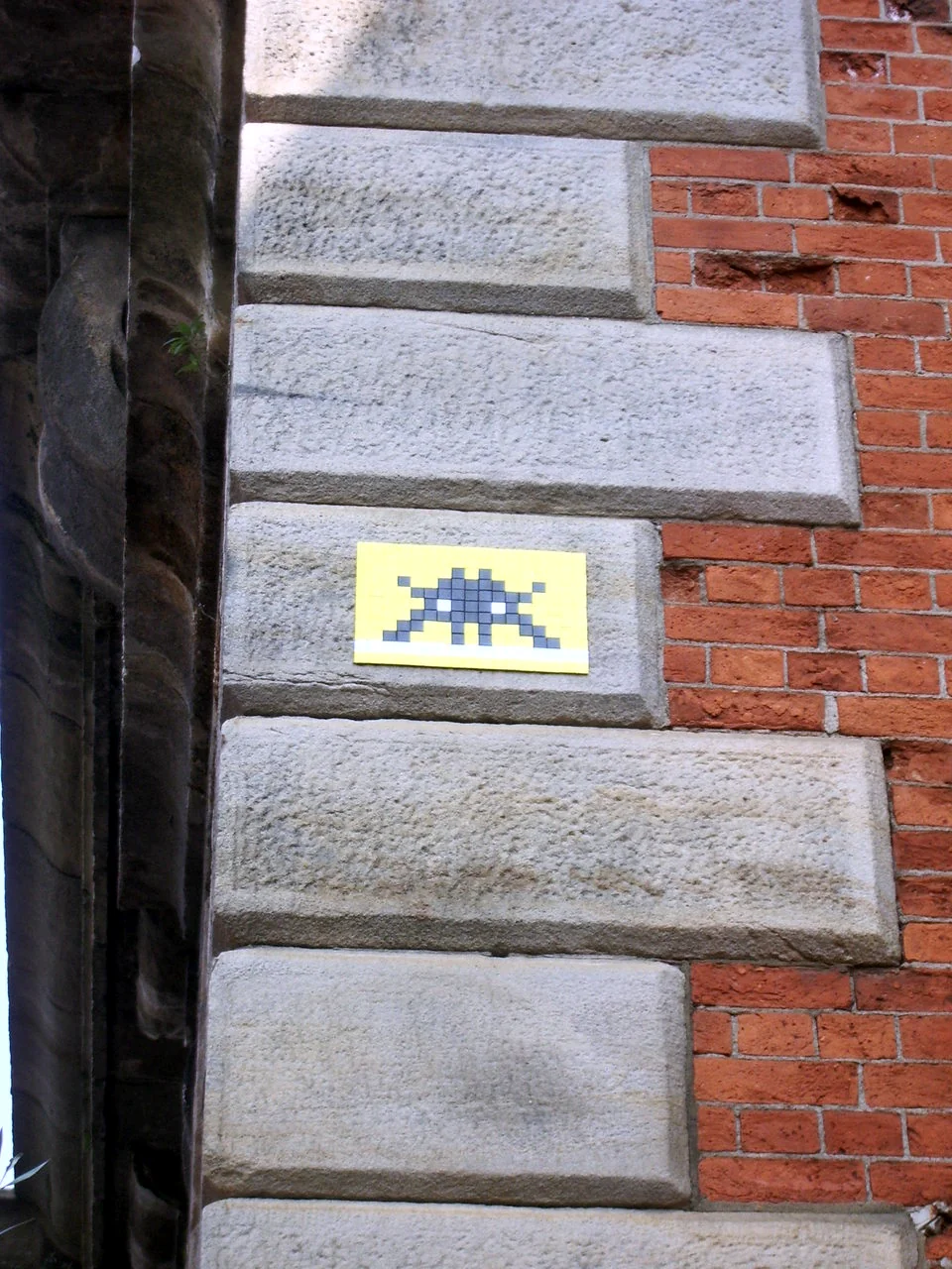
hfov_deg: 13.8
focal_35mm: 107
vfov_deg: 18.4
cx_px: 476
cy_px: 634
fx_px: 3924
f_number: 4.8
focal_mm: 17.4
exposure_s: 1/200
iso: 100
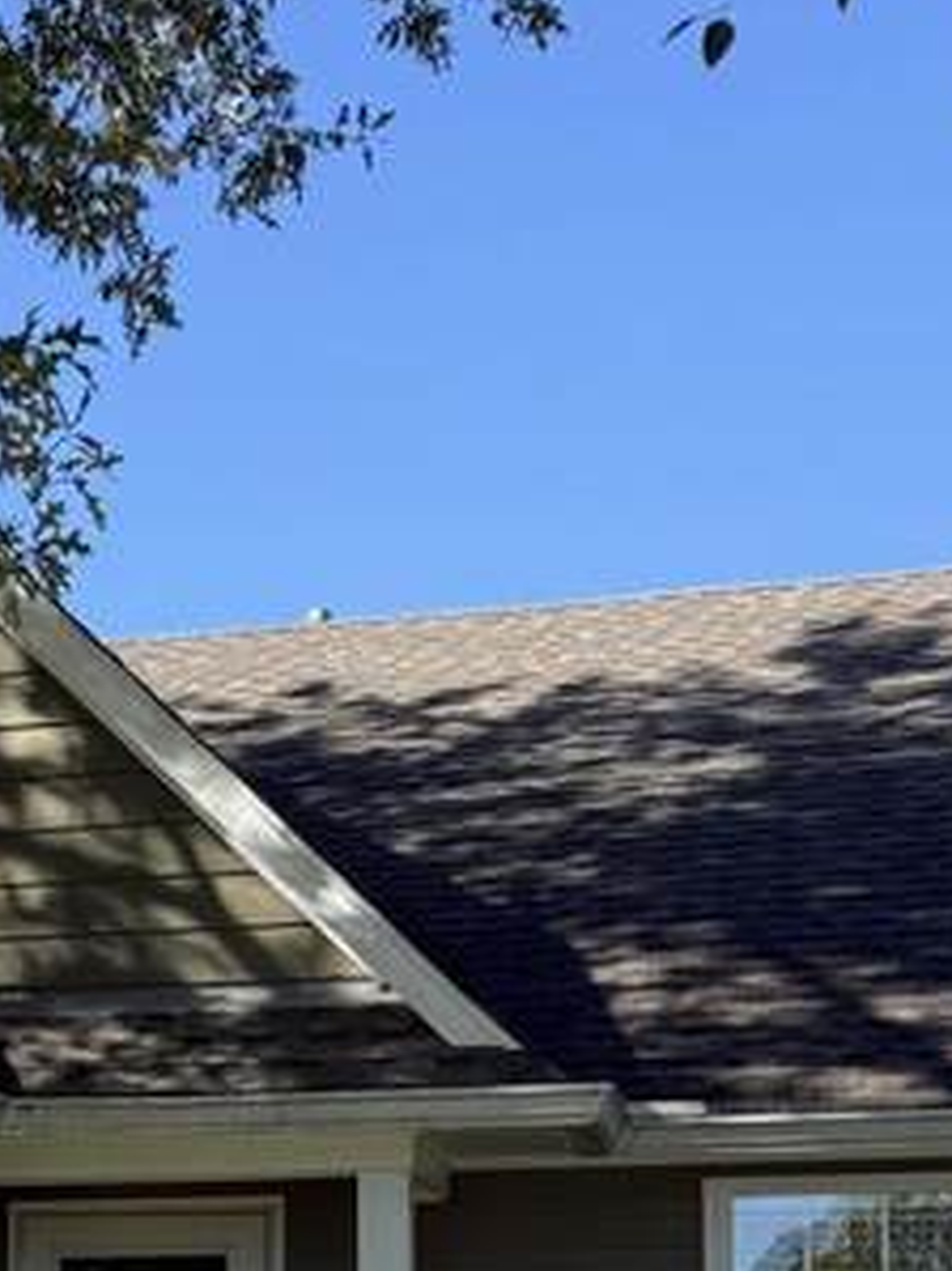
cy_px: 1250
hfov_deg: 18.4
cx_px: -115
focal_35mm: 77
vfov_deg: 24.3
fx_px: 2826
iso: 80
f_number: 1.78
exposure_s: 1/1585
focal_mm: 6.76
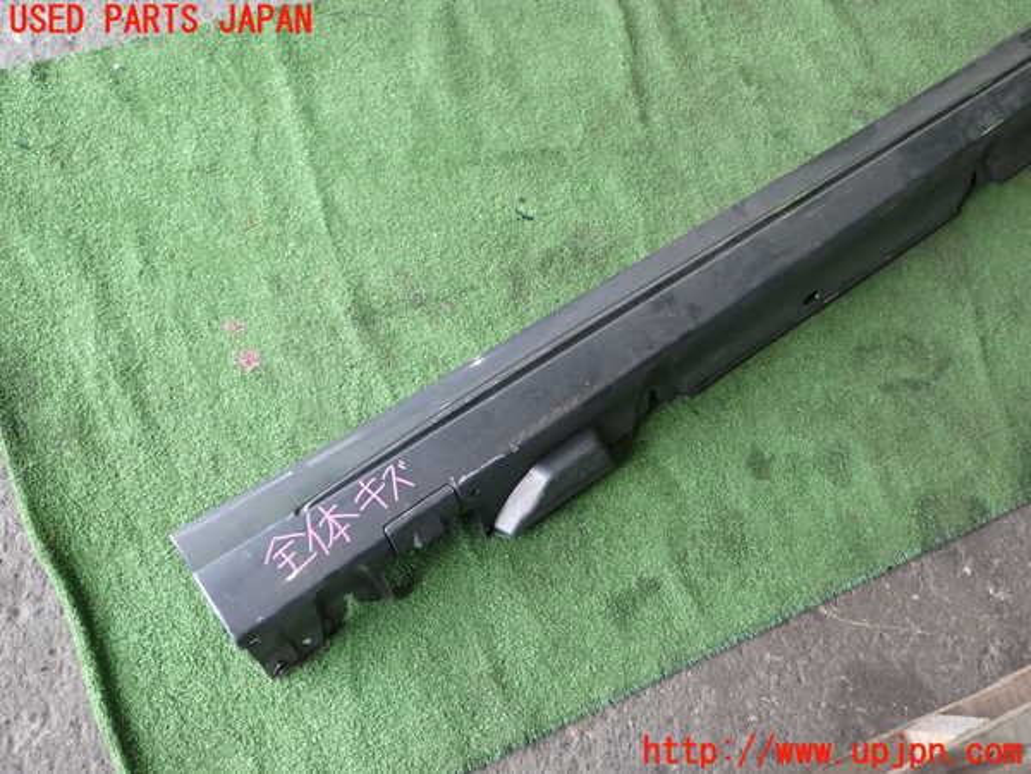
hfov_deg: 60.0
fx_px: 894
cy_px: 387
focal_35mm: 30
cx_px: 516
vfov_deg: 46.8
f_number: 2.3
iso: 250
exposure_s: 1/30
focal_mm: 5.4
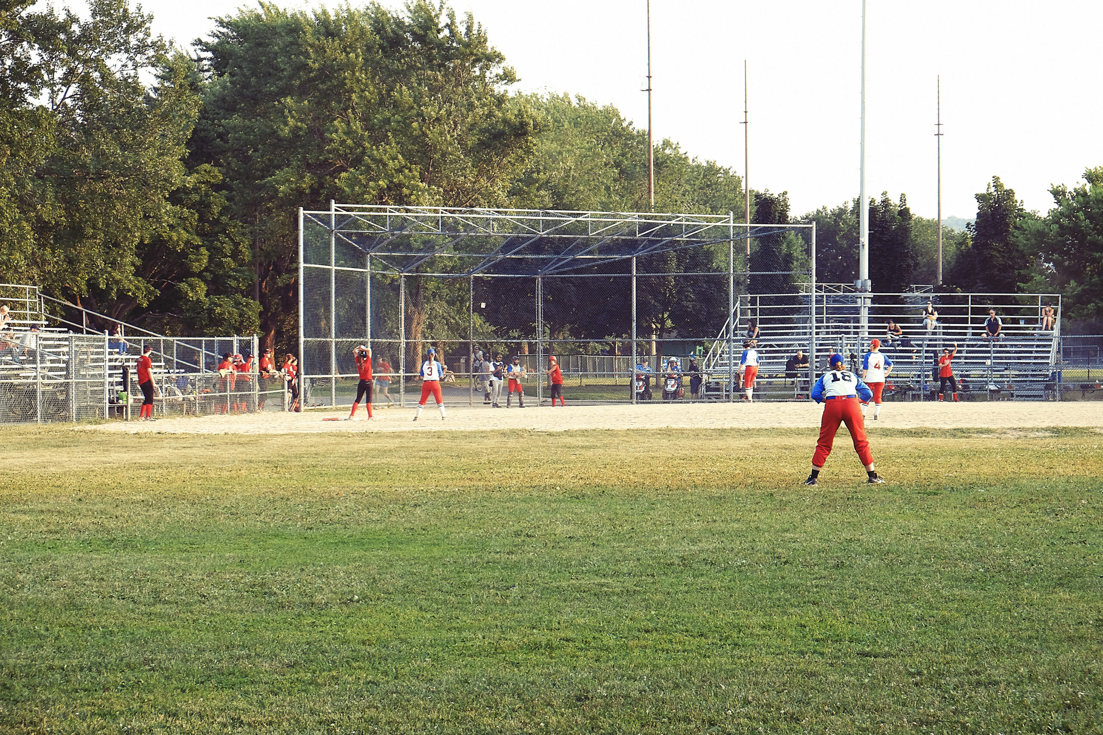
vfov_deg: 16.5
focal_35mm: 83
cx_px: 552
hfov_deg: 24.5
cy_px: 368
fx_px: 2543
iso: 1250
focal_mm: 55
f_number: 9
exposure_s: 1/125
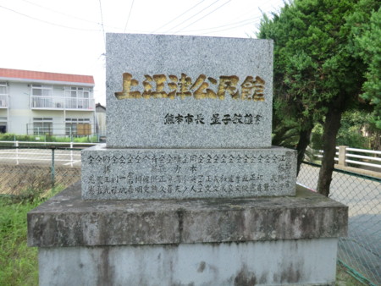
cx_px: 190
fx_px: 264
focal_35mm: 24
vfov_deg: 56.9
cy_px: 143
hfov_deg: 71.6
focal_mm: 4.3
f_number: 3.2
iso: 80
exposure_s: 1/400
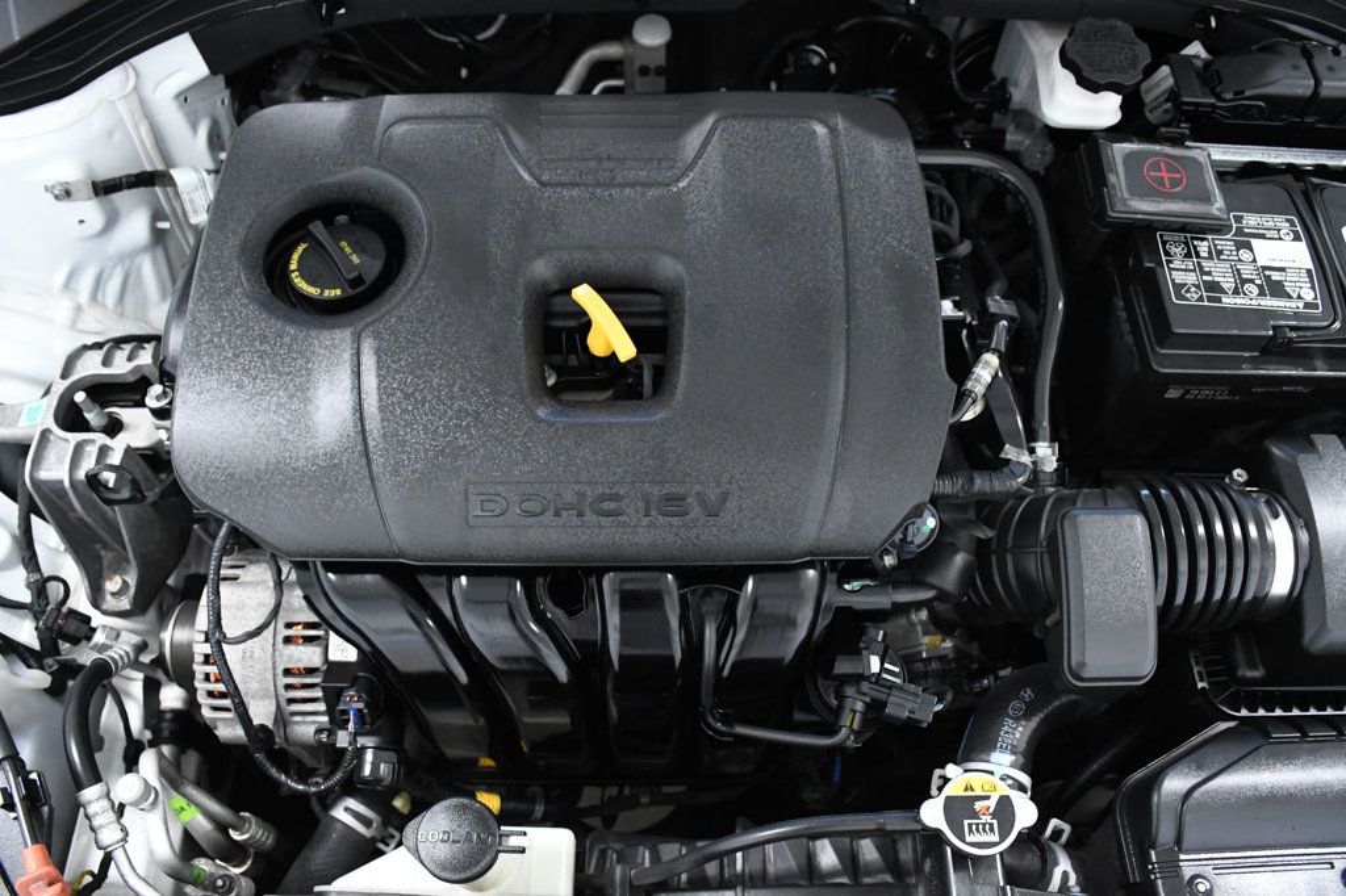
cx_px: 673
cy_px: 448
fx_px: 1009
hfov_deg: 67.4
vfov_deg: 47.9
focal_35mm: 27
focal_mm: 18
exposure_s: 1/125
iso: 2500
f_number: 5.6
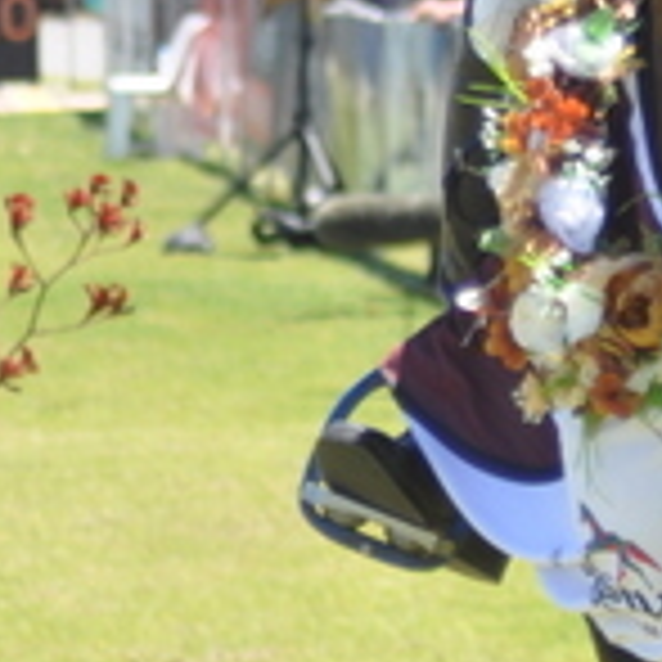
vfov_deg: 3.2
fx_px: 11987
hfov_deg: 3.2
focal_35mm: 554
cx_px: 905
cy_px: -383
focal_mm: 80
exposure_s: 1/1250
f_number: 4.5
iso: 400
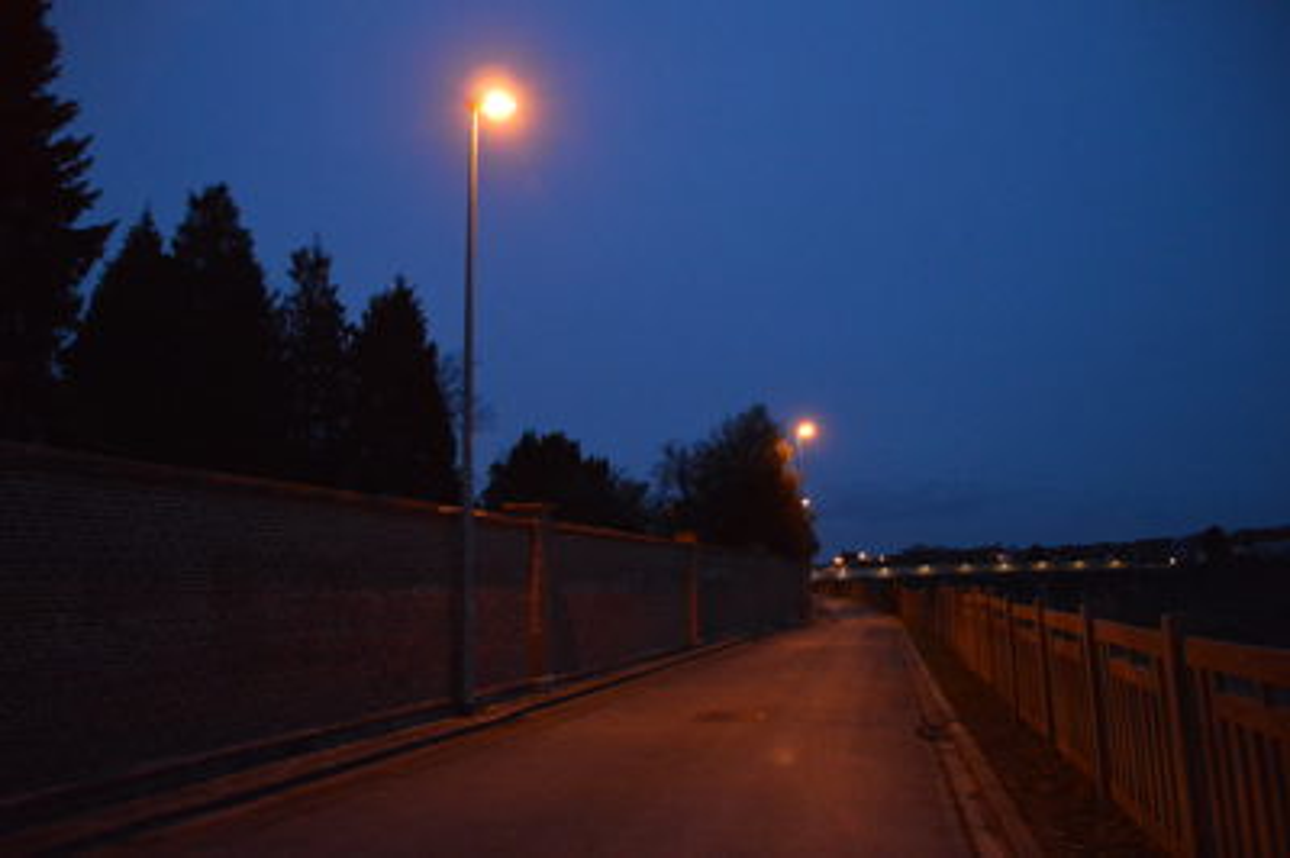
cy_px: 429
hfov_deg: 67.4
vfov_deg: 47.9
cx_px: 645
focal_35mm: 27
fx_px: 967
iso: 3200
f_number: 3.5
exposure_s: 1/50
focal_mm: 18
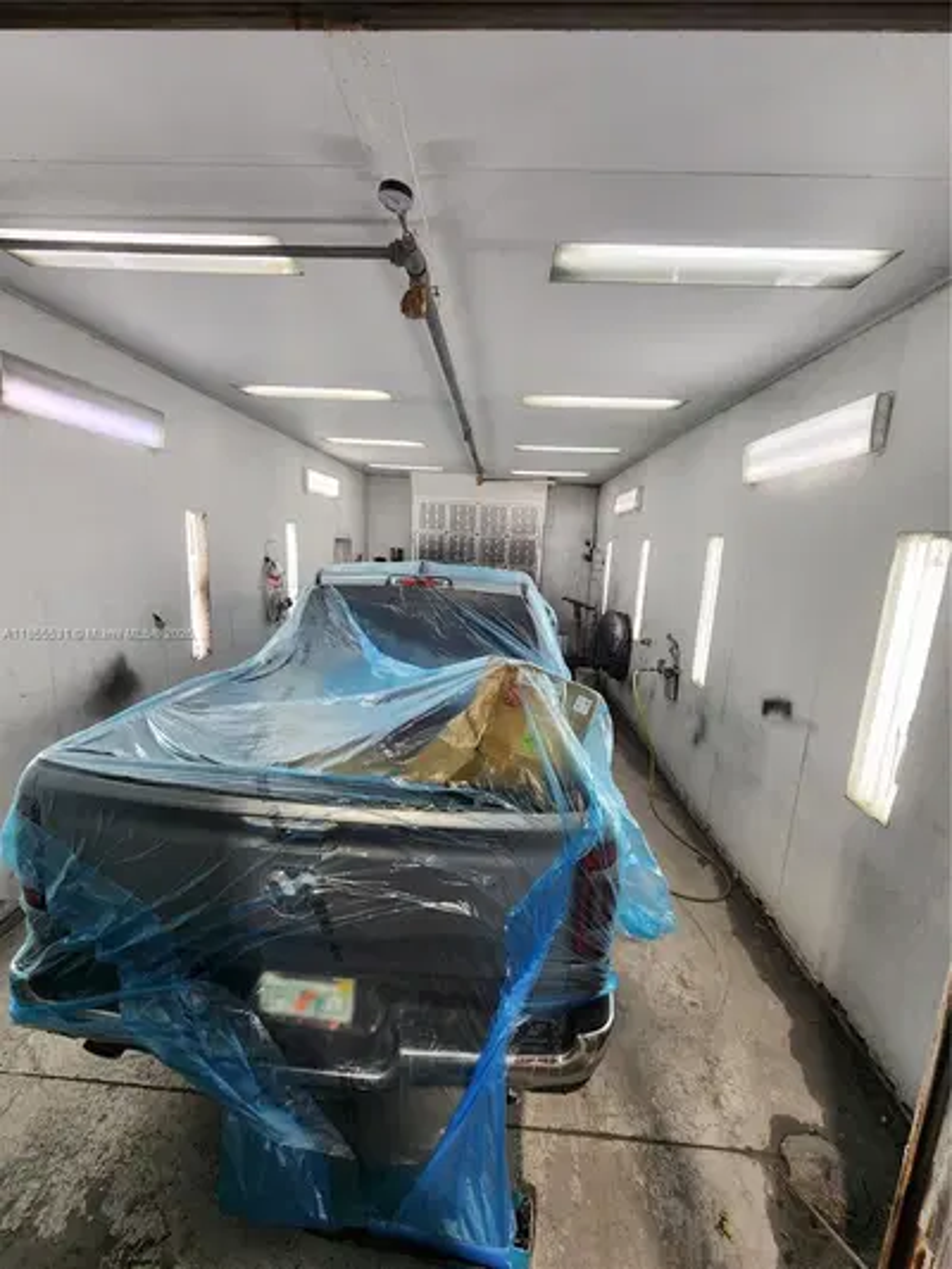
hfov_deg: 89.9
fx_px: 477
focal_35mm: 13
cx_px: 476
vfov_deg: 106.2
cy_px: 634
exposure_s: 1/60
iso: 100
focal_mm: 2.2
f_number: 2.2
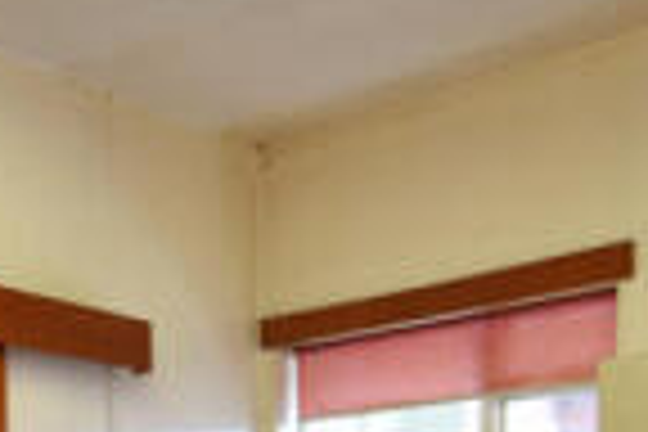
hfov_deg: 28.9
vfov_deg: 17.1
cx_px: 110
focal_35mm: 68
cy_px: 736
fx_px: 1224
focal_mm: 10
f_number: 3.5
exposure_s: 1/125
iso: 800
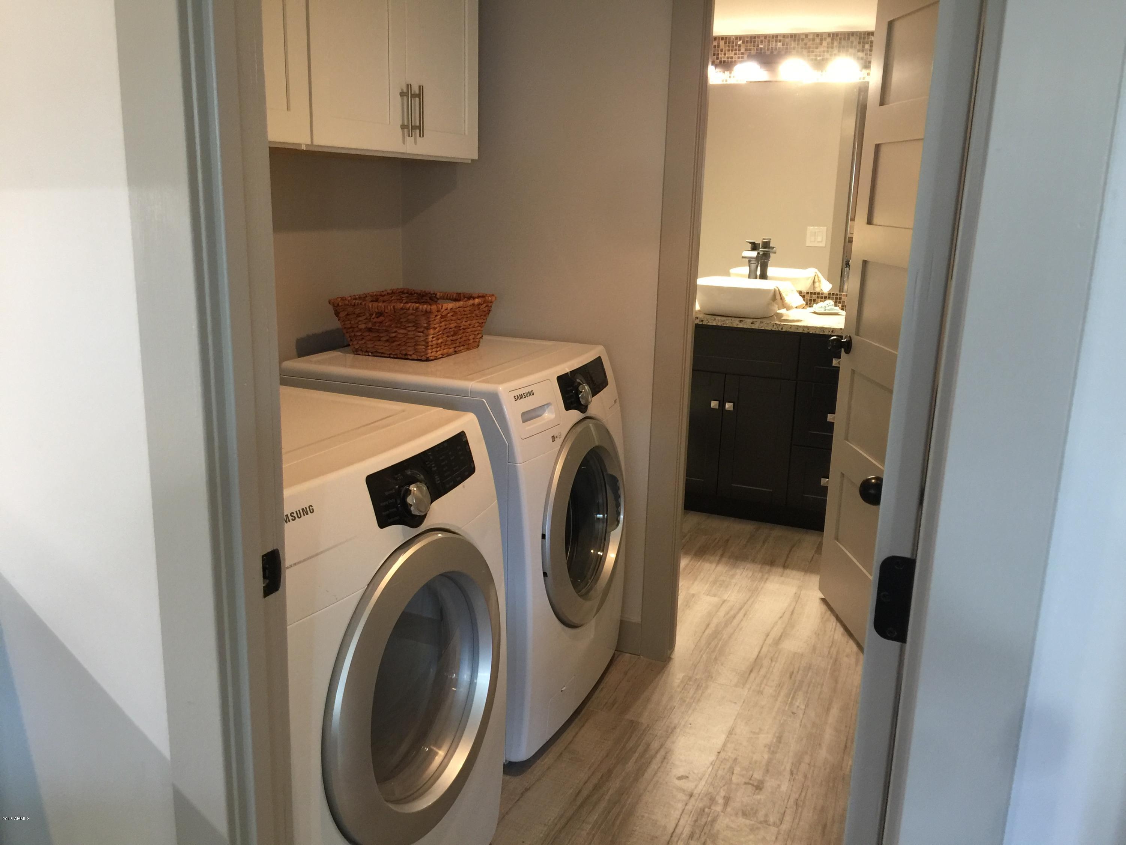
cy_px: 422
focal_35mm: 29
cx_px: 563
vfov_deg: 48.2
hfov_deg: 61.7
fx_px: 943
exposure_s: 1/15
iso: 80
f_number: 2.2
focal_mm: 4.15
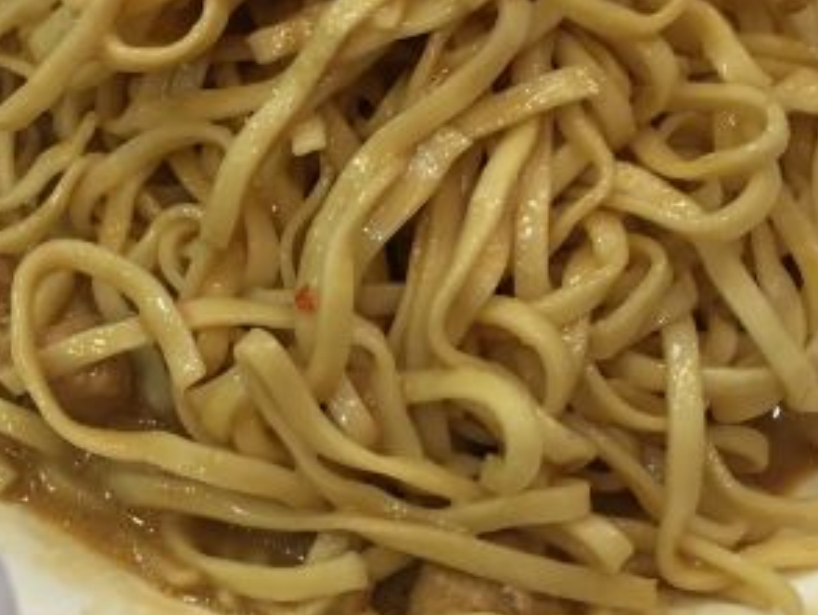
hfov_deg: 27.5
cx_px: 156
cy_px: 216
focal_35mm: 69
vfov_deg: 21.3
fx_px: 1632
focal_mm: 4.15
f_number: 2.2
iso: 32
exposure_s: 1/33
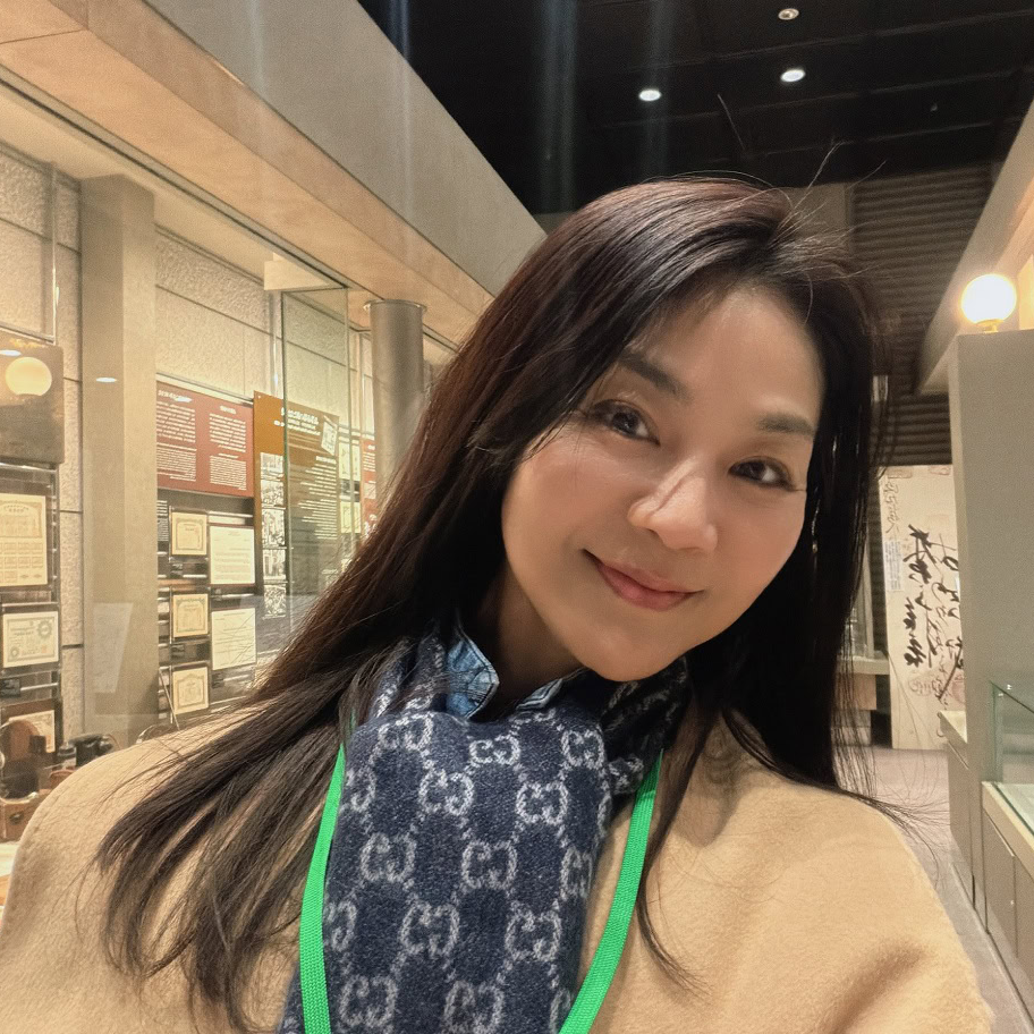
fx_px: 1048
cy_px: 535
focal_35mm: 31
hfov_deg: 52.3
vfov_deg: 52.5
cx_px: 595
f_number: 1.9
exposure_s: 1/50
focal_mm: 2.7
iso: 500
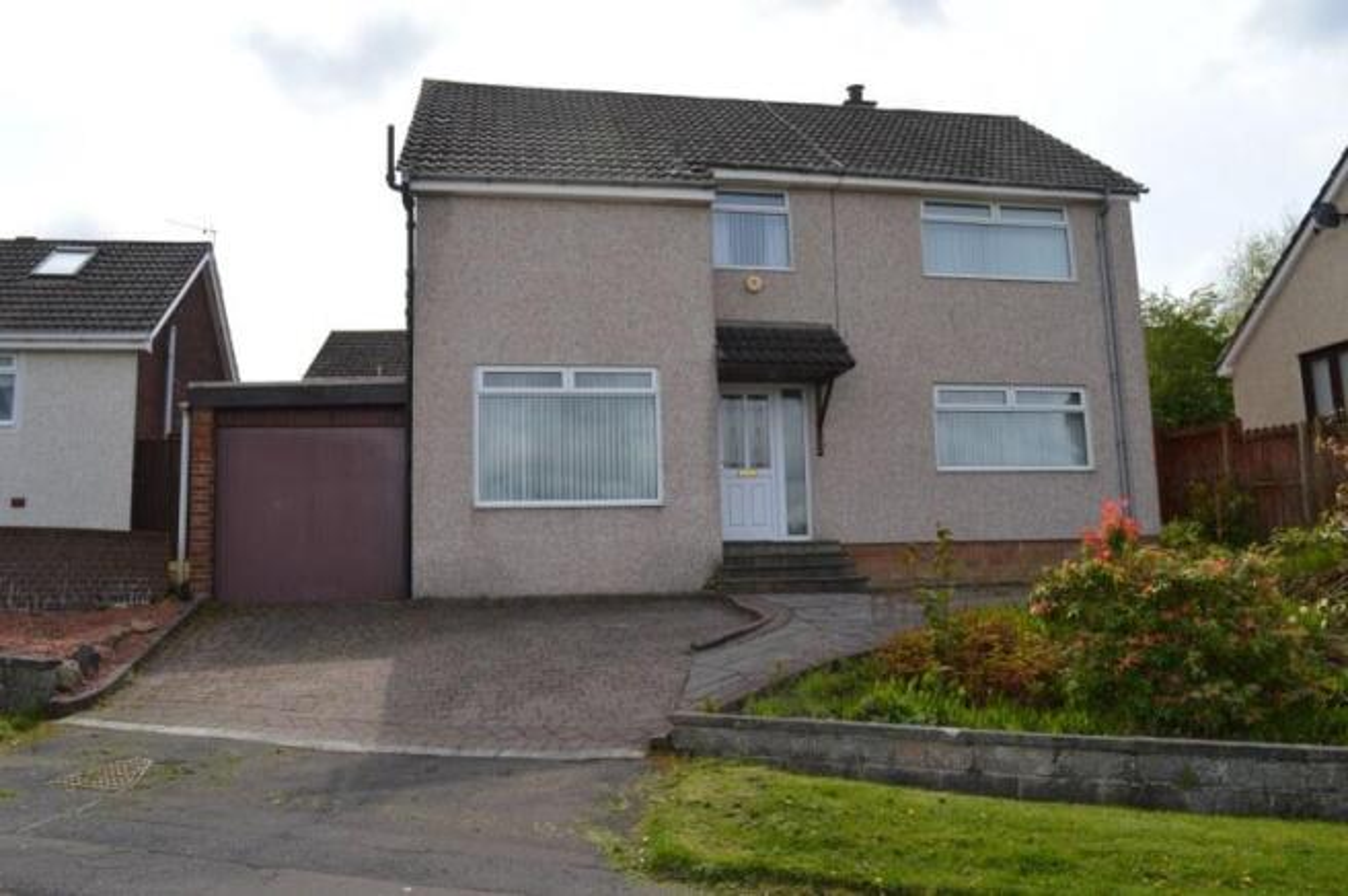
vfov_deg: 47.8
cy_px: 448
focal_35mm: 27
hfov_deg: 67.4
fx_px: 1010
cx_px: 674
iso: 100
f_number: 9
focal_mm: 18
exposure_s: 1/200
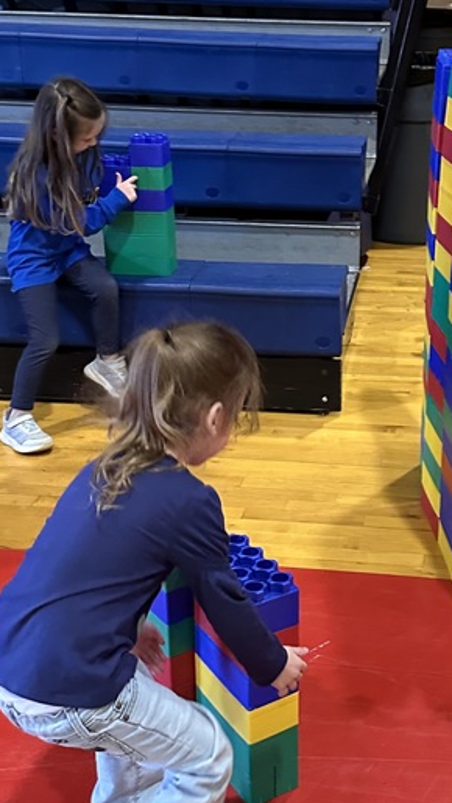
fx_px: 1107
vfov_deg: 39.8
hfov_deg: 22.8
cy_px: 376
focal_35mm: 52
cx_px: 357
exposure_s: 1/60
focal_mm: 6.86
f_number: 1.78
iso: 640
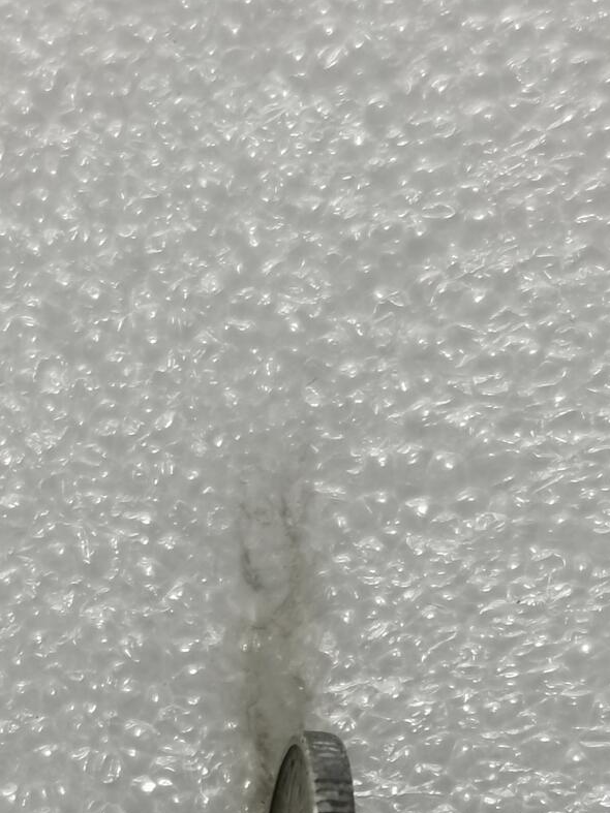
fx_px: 3549
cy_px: 805
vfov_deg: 12.9
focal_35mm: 151
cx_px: 193
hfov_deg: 9.8
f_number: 1.8
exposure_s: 1/100
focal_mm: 5.58
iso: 64
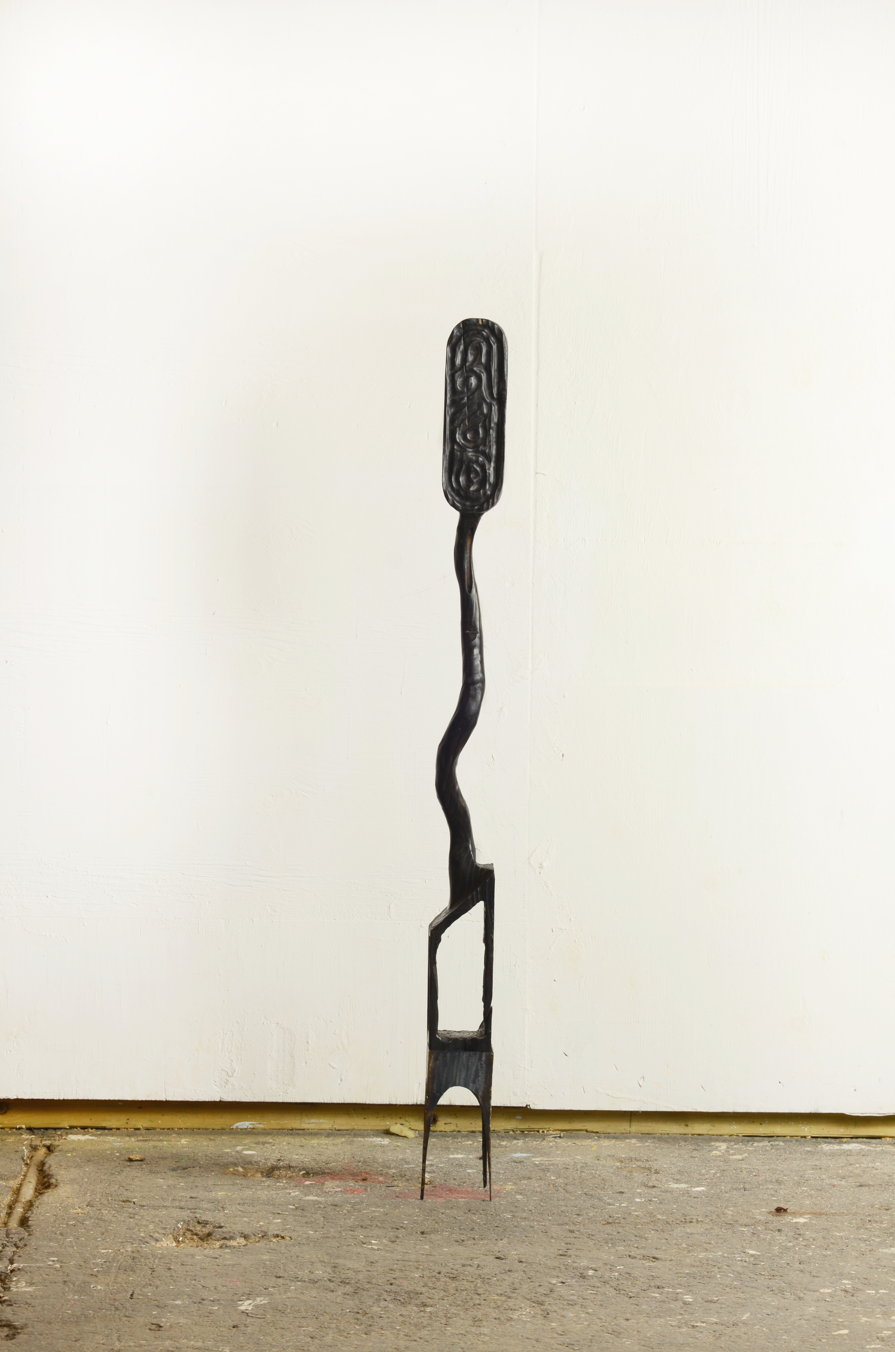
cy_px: 676
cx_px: 448
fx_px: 4776
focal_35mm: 128
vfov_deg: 16.1
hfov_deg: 10.7
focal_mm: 85
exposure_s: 1/6
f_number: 9
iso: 160
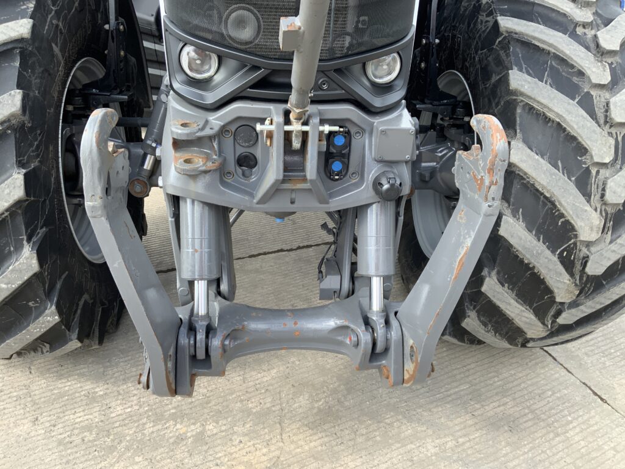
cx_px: 312
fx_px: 524
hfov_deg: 61.7
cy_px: 234
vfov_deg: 48.2
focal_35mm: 29
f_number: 1.8
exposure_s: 1/250
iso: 16
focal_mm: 3
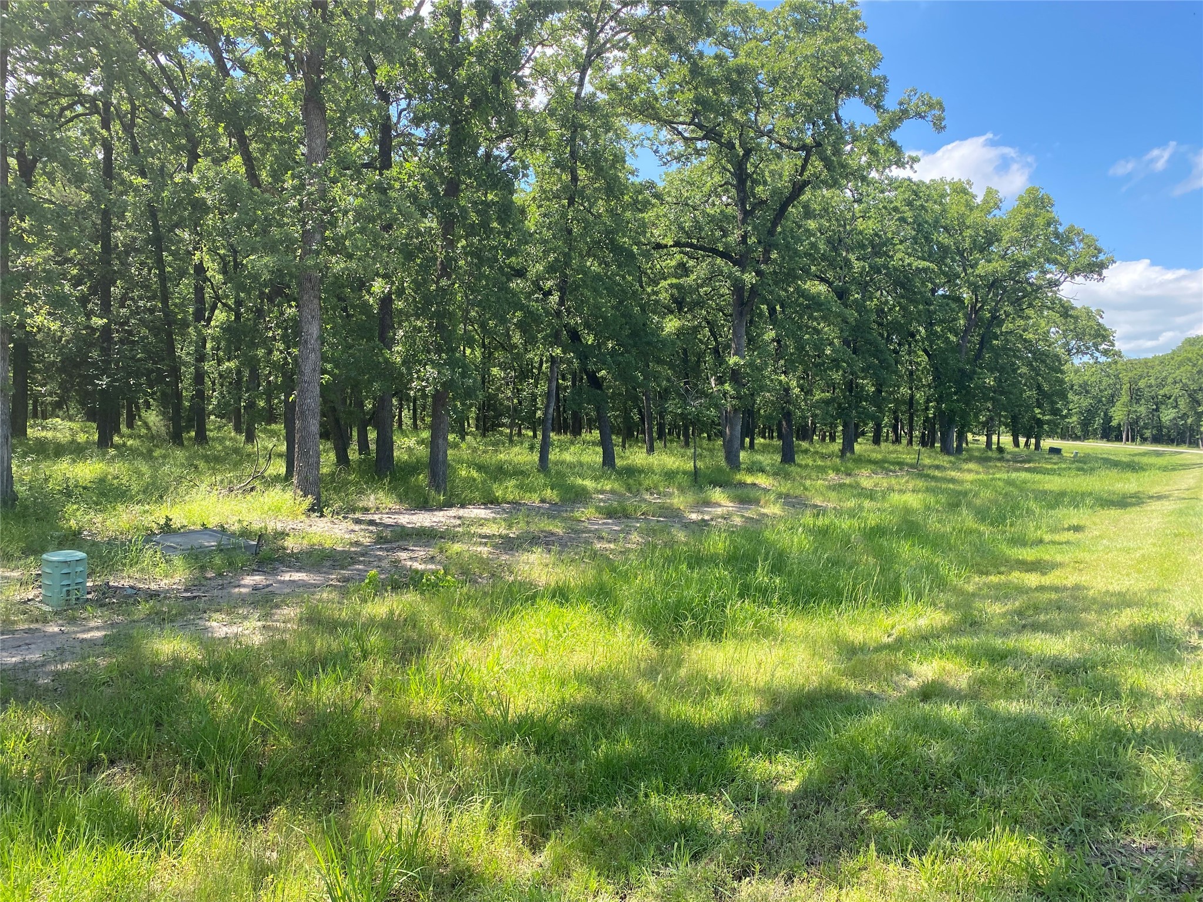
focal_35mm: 26
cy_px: 451
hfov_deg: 67.3
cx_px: 602
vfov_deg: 53.1
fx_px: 904
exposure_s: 1/706
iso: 32
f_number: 1.8
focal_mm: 4.25
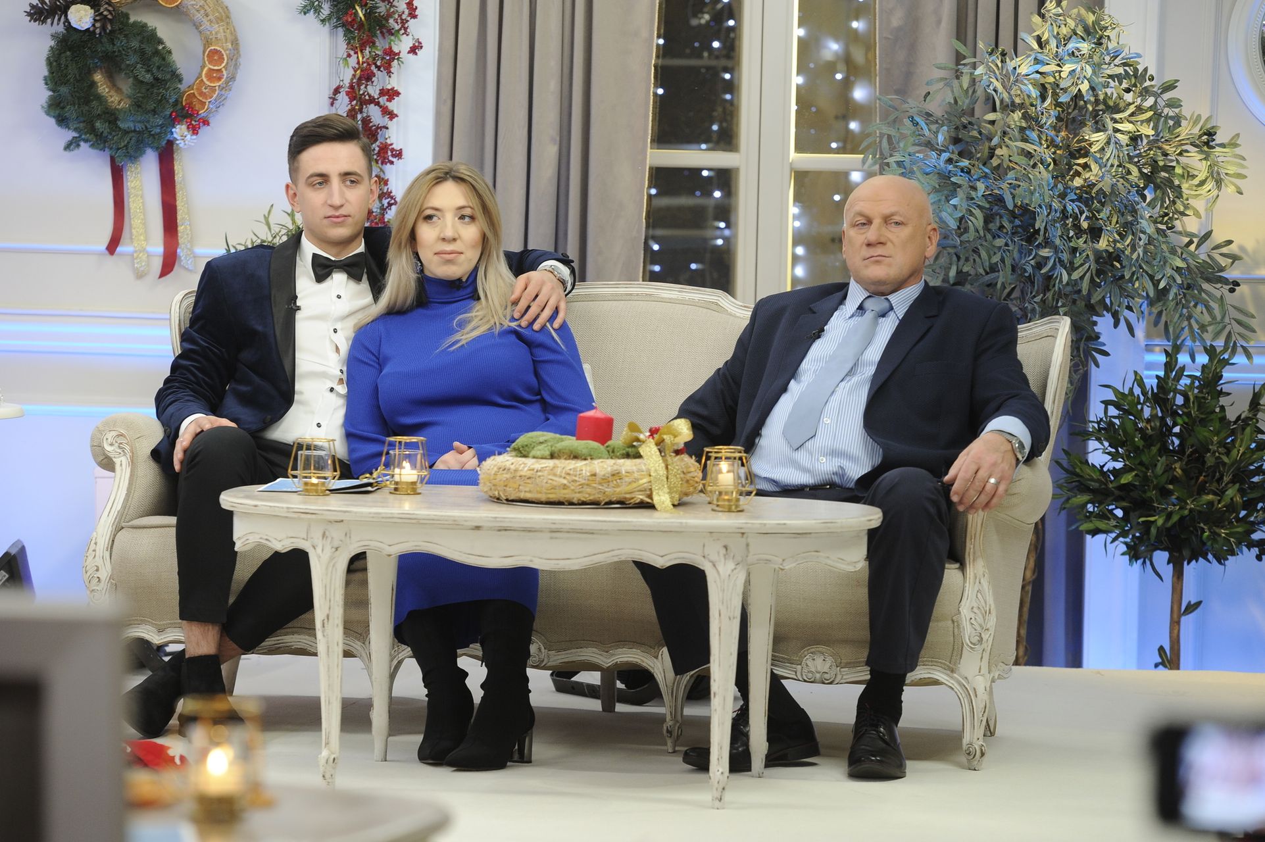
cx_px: 632
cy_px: 421
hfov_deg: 14.2
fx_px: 5092
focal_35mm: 145
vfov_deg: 9.5
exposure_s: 1/100
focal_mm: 145
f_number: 4
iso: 1250
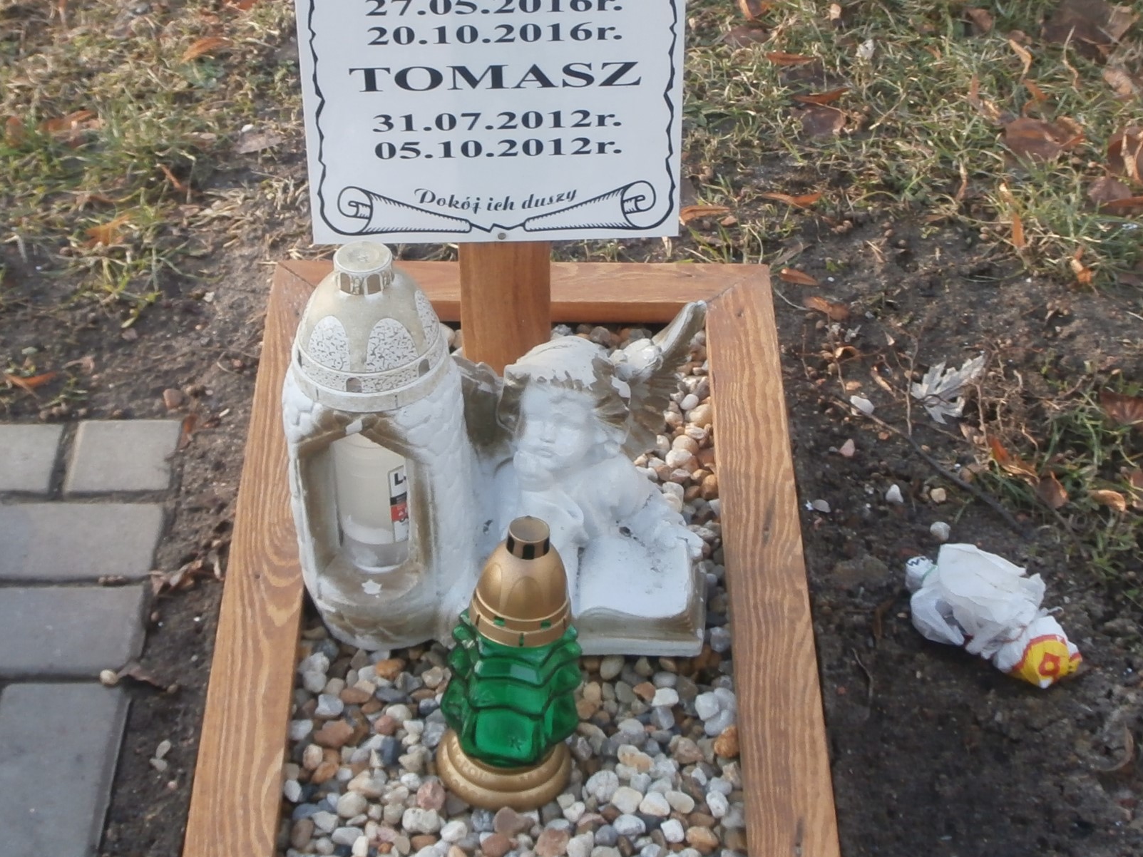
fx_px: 2344
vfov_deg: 20.5
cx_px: 542
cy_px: 173
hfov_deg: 27.4
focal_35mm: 71
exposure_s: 1/100
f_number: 3.9
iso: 100
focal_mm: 6.67
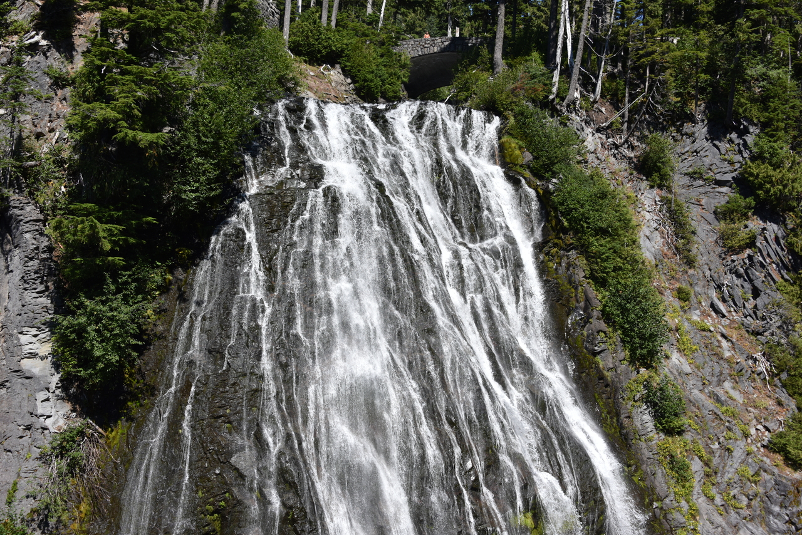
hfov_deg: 43.6
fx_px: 1003
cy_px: 268
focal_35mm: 45
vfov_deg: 29.9
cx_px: 401
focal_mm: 45
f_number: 9
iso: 100
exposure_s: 1/320
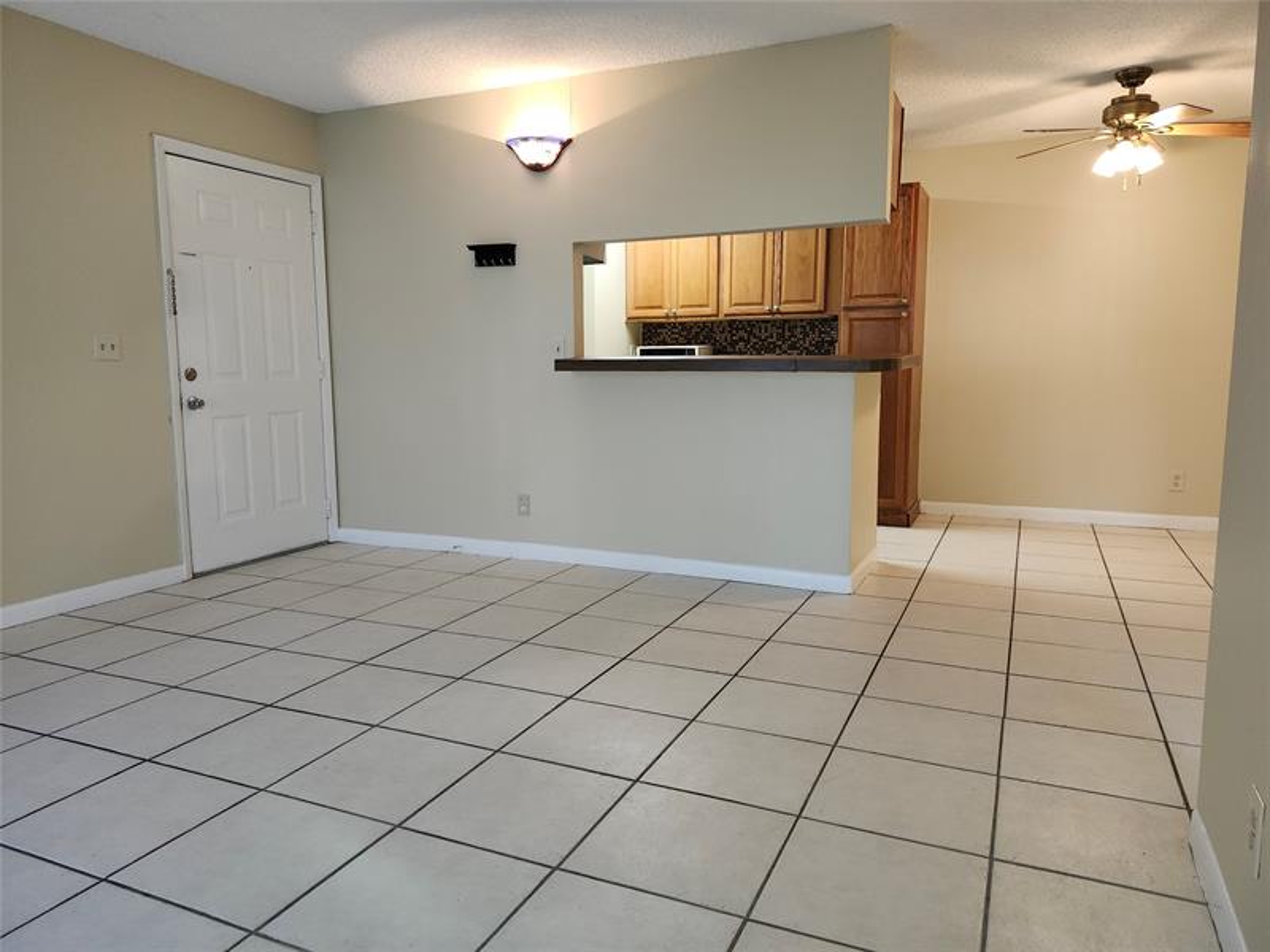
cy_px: 476
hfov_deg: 73.9
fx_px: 844
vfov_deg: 58.9
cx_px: 635
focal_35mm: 23
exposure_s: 1/30
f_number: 1.8
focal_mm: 5.54
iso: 100
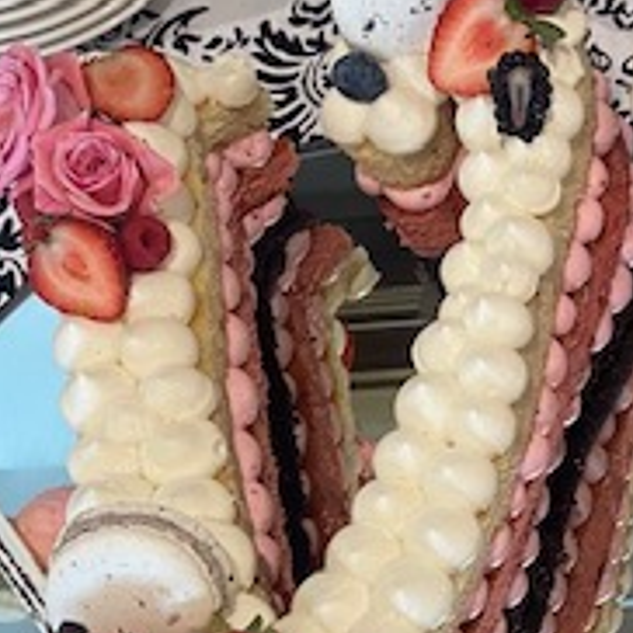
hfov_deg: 19.3
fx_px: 1676
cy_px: 570
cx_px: 880
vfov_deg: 20.9
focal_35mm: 81
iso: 100
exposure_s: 1/60
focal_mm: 4.25
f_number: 1.8
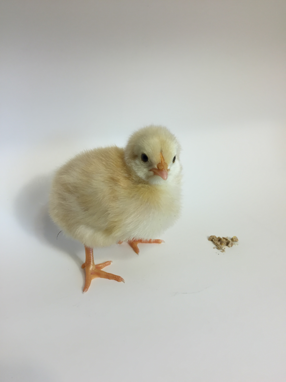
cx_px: 143
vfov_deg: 61.7
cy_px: 191
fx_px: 319
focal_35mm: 29
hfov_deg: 48.2
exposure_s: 1/40
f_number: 2.2
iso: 32
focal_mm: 4.15
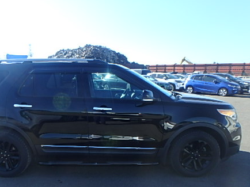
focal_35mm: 31
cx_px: 96
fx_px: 224
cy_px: 135
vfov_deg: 44.2
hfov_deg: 57.7
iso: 125
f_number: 3.5
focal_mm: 3.7
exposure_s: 1/400
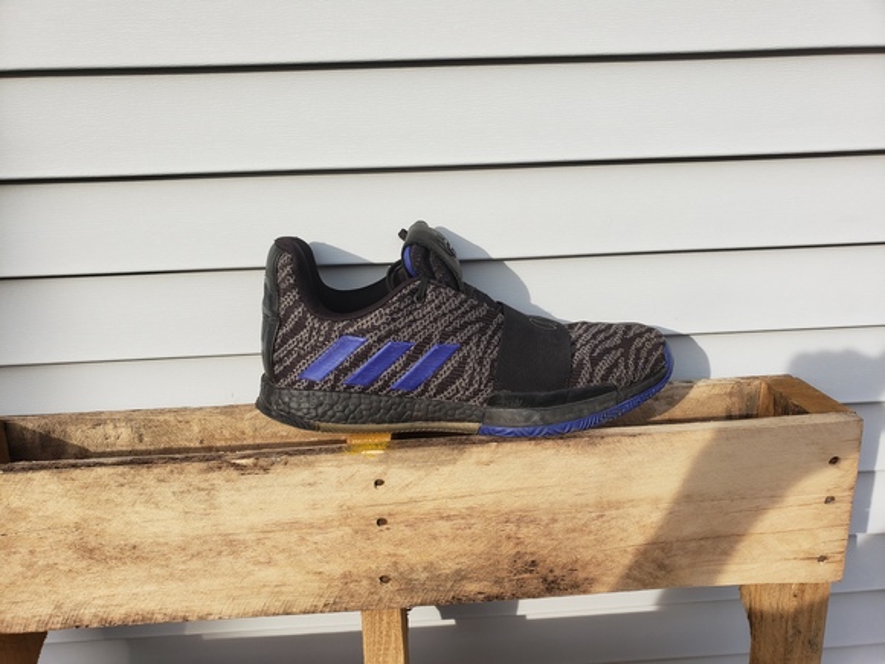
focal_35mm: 26
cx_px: 442
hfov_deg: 67.3
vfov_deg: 53.1
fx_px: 665
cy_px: 332
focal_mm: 4.3
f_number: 2.4
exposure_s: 1/820
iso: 50
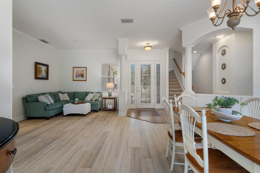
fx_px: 130
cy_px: 86
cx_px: 130
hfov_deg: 90.0
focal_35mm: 18
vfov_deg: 67.4
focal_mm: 18
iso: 320
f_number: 8
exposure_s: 1/1.67
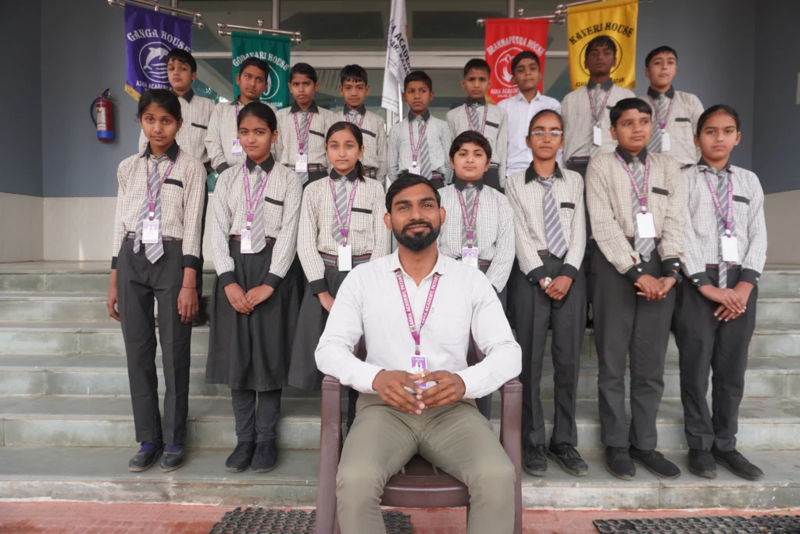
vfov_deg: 53.1
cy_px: 267
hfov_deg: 73.7
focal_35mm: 24
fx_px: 533
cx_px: 400
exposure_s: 1/250
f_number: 4
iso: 100
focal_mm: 16
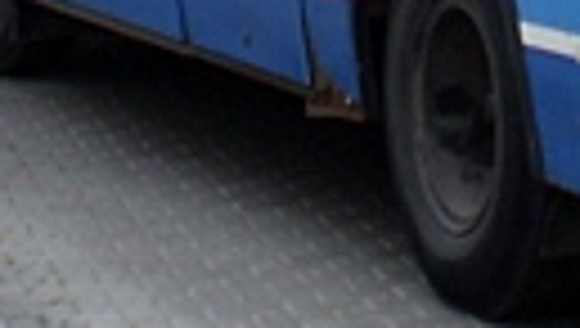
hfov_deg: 8.8
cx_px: 661
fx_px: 3743
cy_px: -503
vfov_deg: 4.9
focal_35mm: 243
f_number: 3.1
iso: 64
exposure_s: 1/320
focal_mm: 6.3
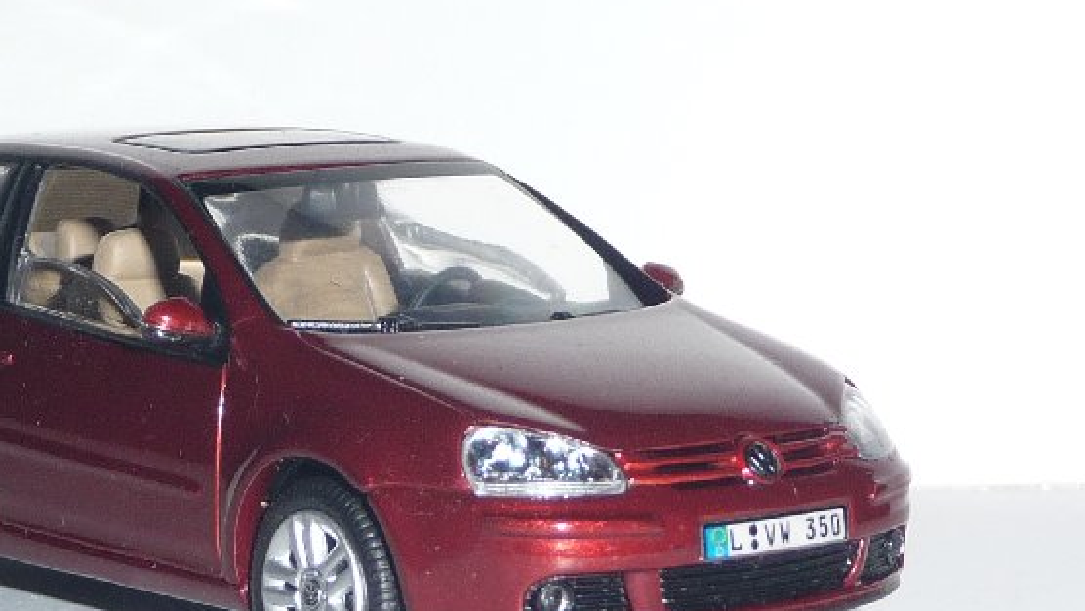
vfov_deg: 9.5
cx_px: 328
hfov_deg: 16.8
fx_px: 3654
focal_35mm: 127
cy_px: 498
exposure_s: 1/30
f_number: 4.2
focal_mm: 8
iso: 100
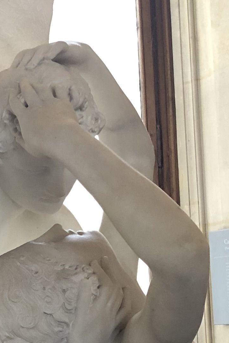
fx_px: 1040
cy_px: 252
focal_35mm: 109
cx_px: -149
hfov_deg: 11.8
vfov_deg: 18.6
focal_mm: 3.99
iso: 64
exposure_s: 1/17
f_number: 1.8
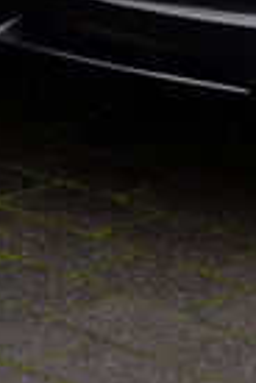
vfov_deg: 6.2
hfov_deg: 4.1
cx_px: 512
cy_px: -322
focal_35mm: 328
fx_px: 3498
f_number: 3.6
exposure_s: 1/60
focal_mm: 39
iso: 320
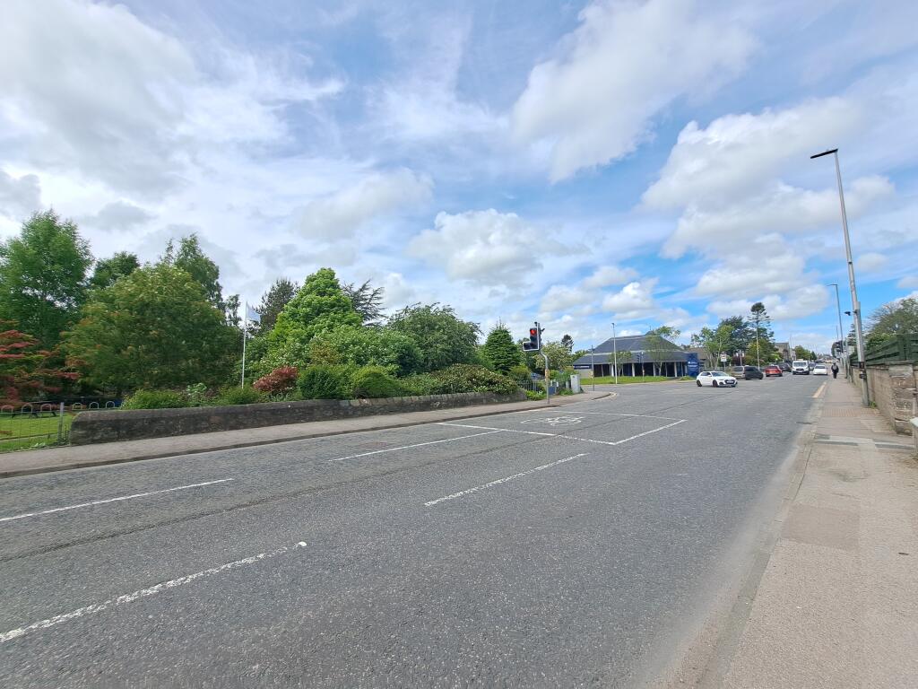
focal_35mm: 13
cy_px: 344
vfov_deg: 89.9
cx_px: 459
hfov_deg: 106.2
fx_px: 345
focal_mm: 1.74
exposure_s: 1/1497
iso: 50
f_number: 2.2
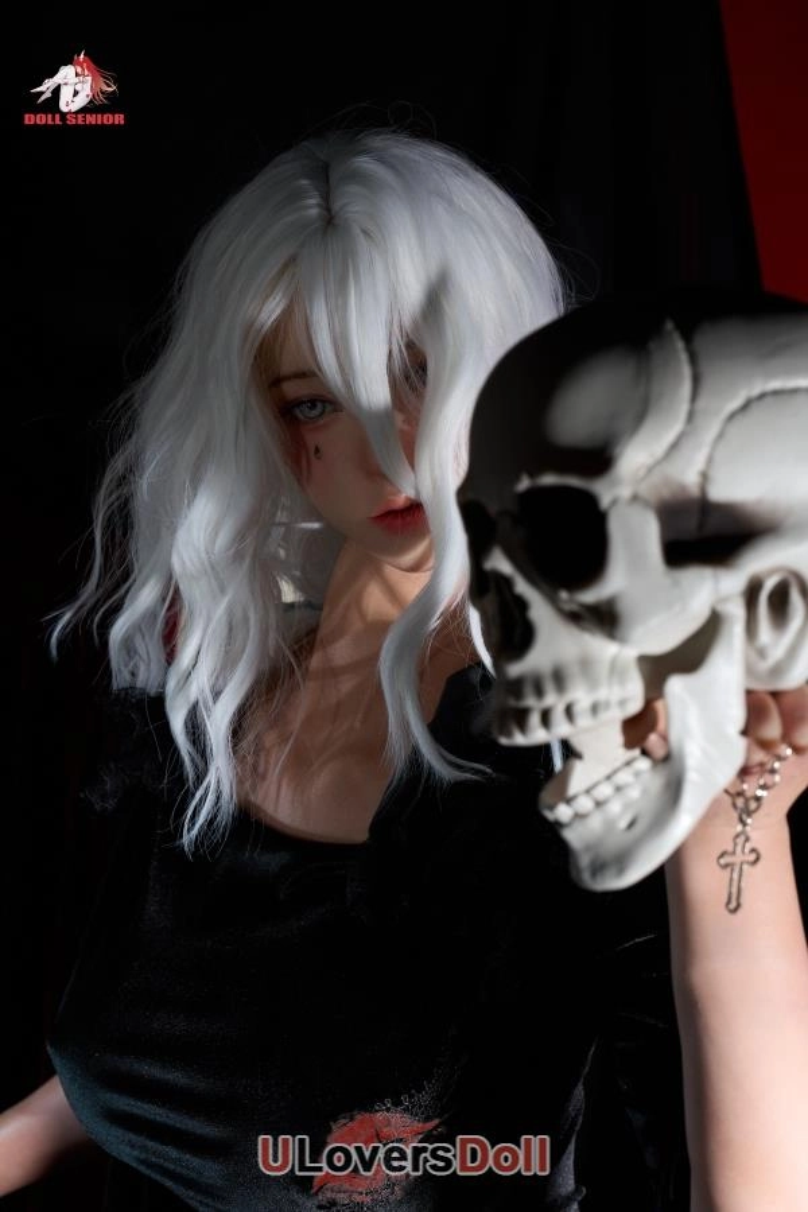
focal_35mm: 70
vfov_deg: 28.8
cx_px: 404
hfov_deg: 19.5
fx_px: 2356
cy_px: 606
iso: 320
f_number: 8
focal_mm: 70
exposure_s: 1/160
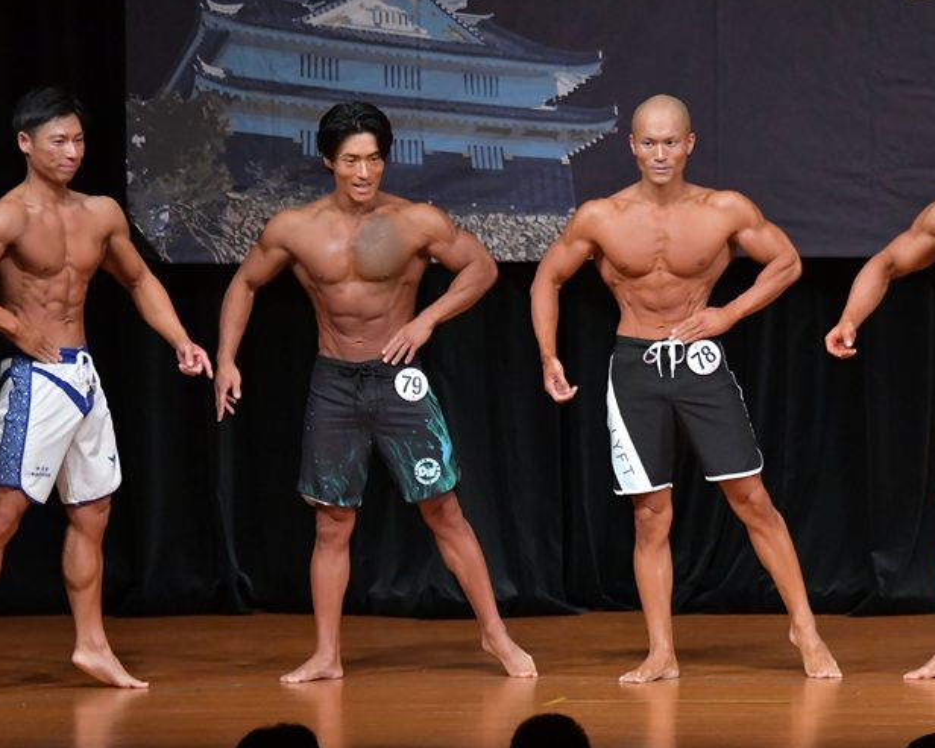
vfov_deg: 5.1
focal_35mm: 301
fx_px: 8331
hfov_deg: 6.4
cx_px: 442
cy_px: 375
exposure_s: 1/400
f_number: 5.6
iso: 5000
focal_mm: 170
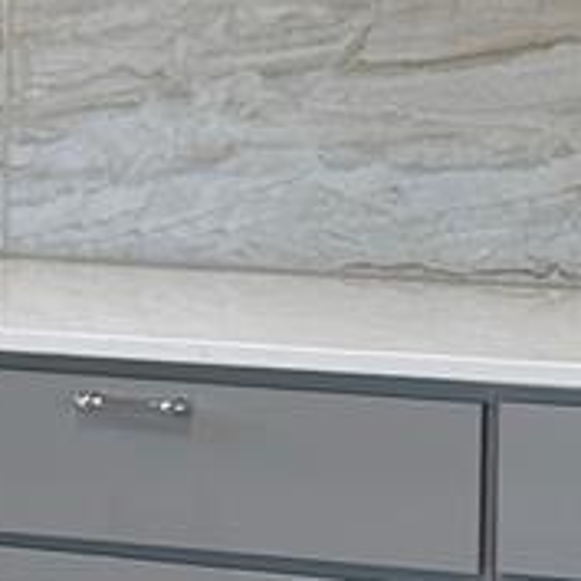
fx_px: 4652
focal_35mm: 245
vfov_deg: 7.1
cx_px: -653
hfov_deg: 6.9
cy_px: 75
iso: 100
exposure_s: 1/120
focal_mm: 6.76
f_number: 1.78
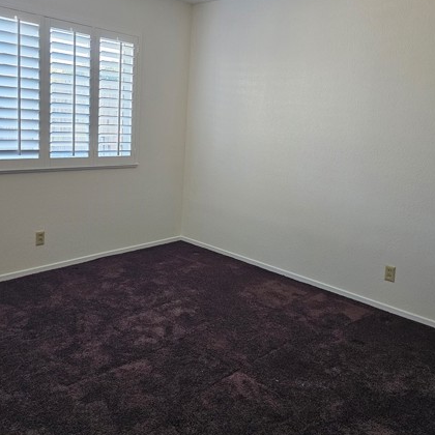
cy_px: 183
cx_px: 214
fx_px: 441
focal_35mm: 31
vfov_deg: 52.3
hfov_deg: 52.5
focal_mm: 6.3
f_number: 1.7
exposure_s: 1/120
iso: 400
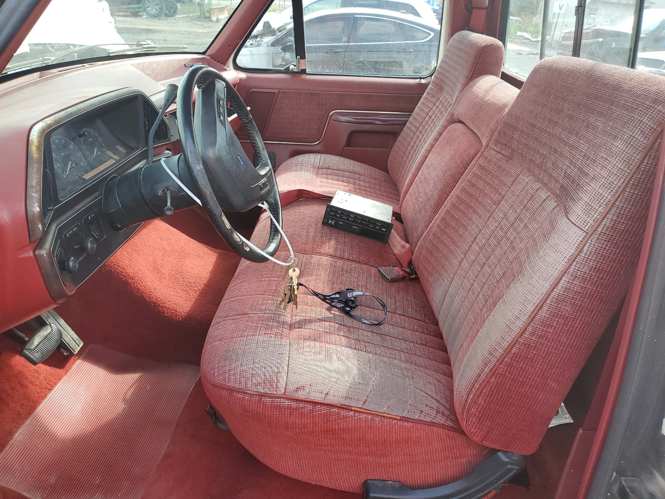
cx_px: 332
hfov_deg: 67.3
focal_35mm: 26
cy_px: 250
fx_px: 499
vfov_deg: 53.1
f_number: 1.5
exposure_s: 1/357
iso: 50
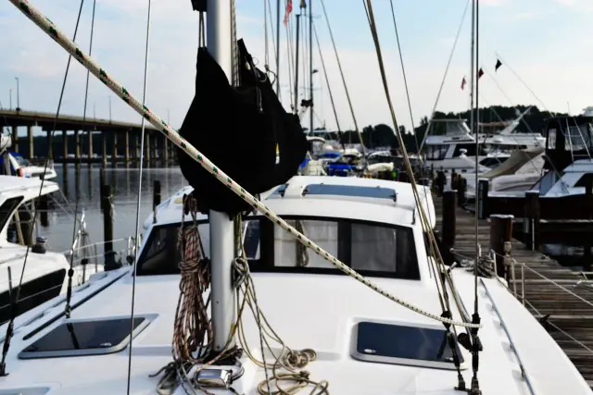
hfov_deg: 46.4
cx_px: 296
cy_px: 198
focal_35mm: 42
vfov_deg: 31.9
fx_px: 692
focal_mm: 28
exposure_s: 1/250
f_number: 8
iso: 100
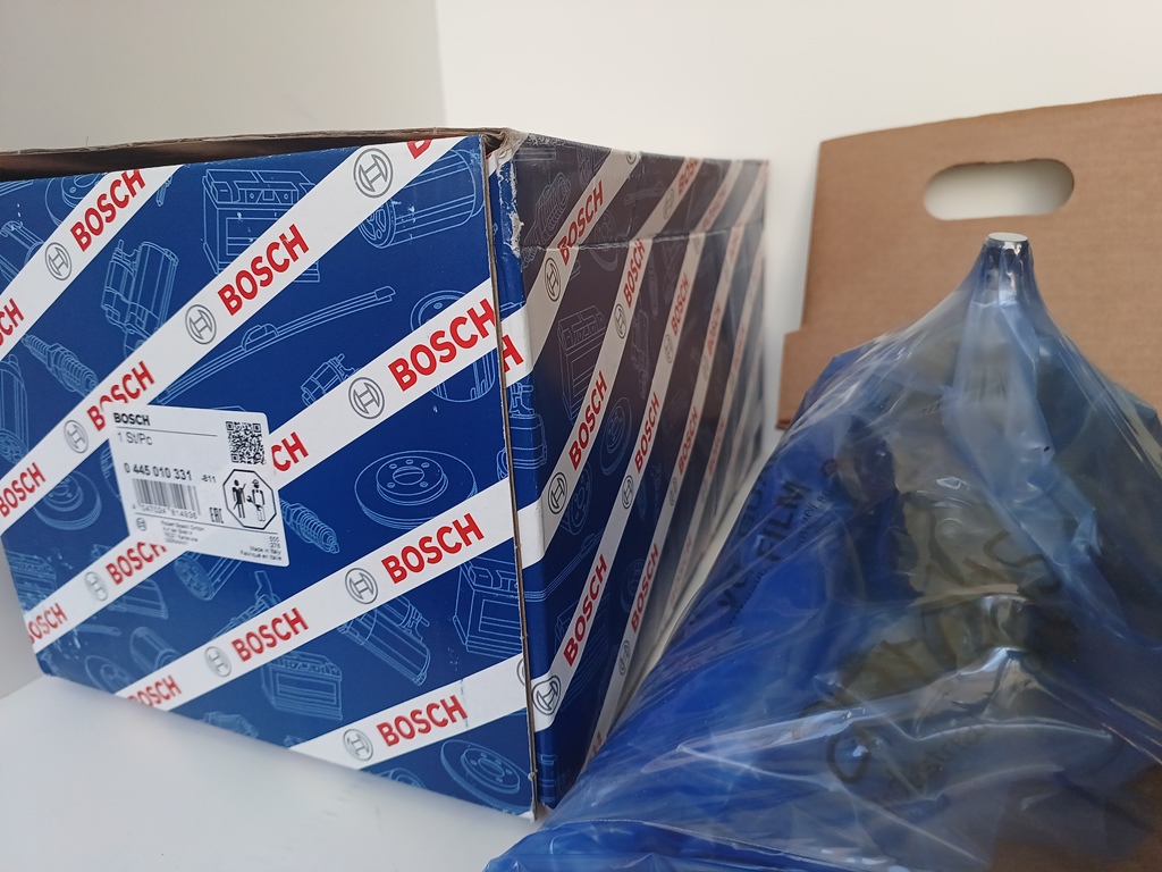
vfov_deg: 58.9
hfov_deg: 73.9
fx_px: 772
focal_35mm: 23
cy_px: 436
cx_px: 581
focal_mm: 5.06
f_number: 1.8
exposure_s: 1/50
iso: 100
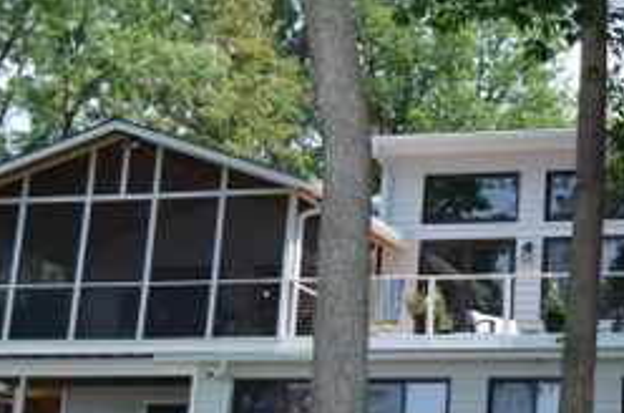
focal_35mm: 87
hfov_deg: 22.5
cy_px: 175
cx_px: 627
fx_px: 1504
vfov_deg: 15.6
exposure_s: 1/1000
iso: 400
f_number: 4.5
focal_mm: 24
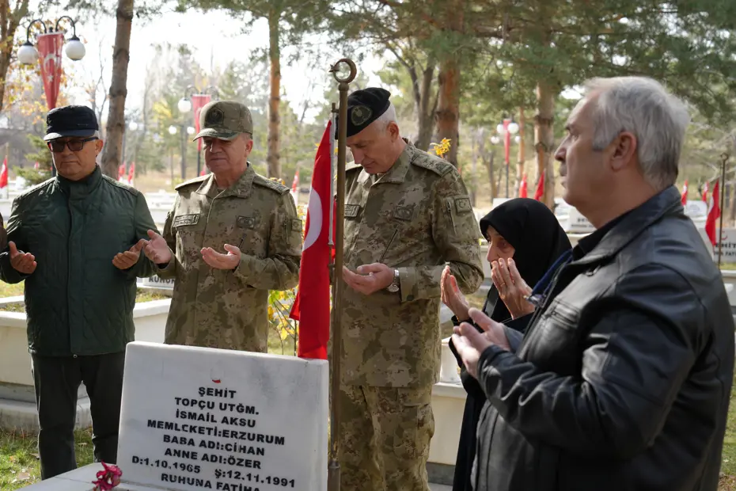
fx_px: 1063
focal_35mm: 52
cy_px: 246
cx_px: 368
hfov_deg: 38.2
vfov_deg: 26.0
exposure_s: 1/160
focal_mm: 52
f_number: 4
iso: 160
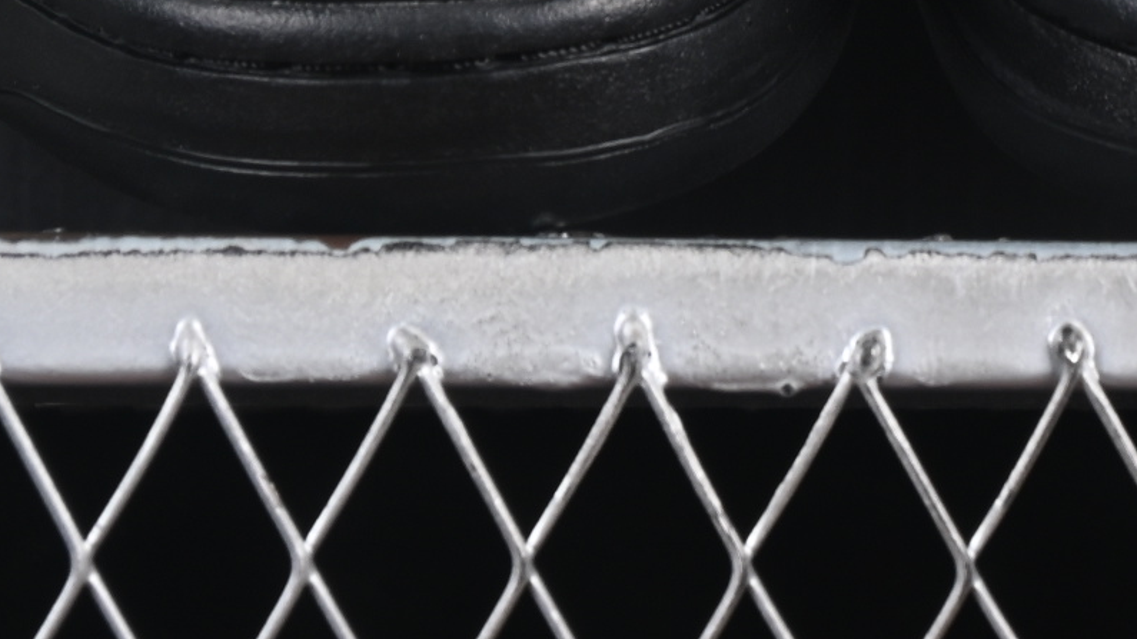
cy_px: -593
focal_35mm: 275
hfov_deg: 7.8
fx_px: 8290
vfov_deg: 4.4
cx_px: 877
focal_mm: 50
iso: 160
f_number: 6.3
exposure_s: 1/50
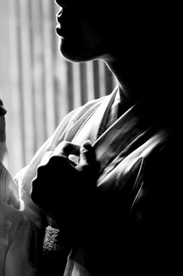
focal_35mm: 407
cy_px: 148
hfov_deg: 3.4
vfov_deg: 5.1
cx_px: 72
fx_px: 3106
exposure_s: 1/100
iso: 1600
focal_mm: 135
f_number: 4
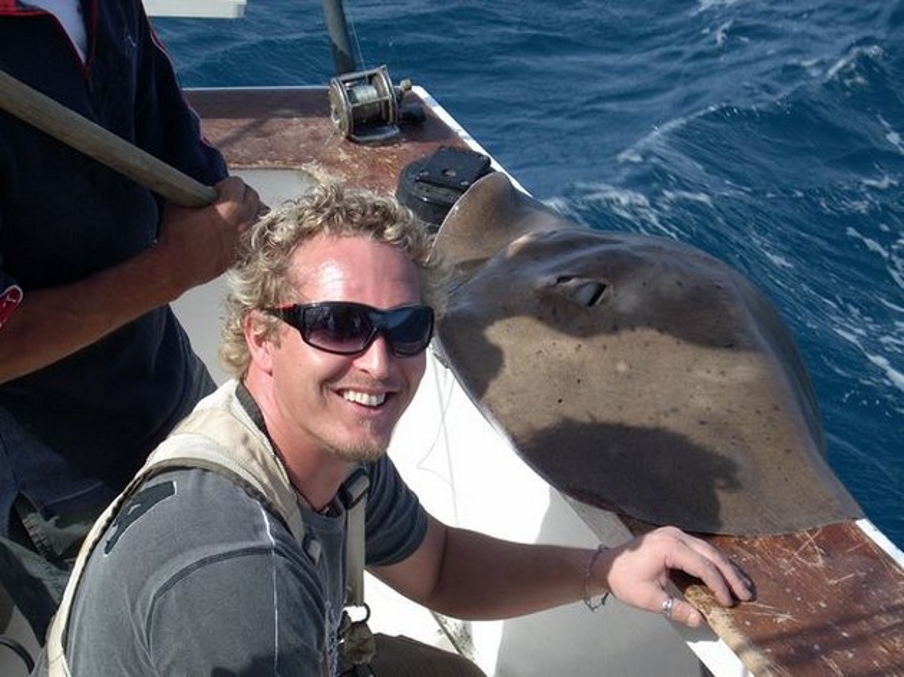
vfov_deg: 19.1
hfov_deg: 25.3
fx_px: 2010
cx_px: 452
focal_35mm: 77
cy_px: 338
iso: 64
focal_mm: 12.8
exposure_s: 1/136
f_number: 8.5
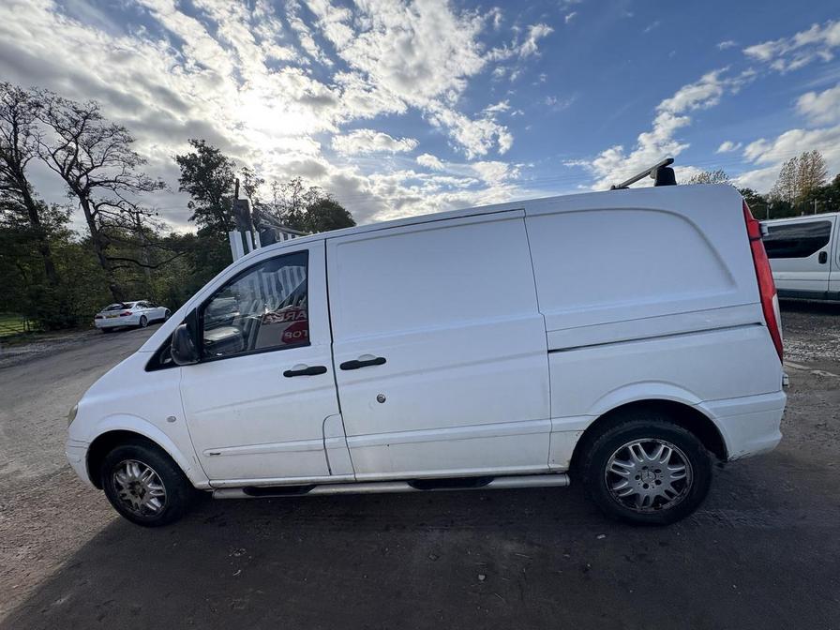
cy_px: 315
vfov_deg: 85.7
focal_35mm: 14
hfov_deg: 102.1
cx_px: 420
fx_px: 340
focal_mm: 2.22
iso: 40
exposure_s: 1/1020
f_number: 2.2
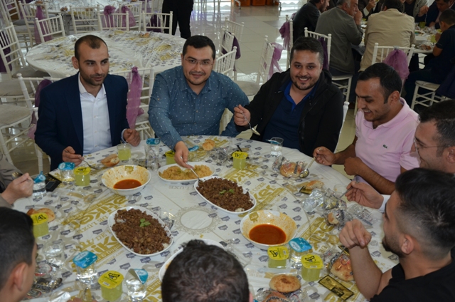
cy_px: 151
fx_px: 416
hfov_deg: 57.3
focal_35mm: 33
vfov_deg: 39.8
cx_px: 228
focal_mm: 22
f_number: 3.8
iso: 400
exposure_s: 1/100
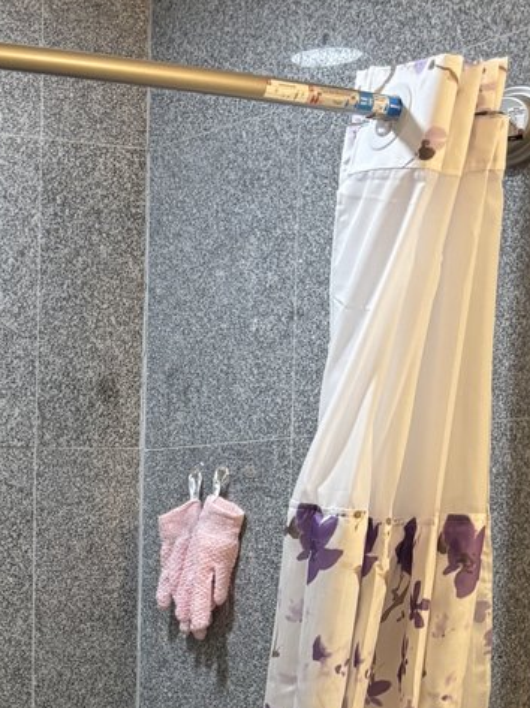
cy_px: 778
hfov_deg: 15.8
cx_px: -192
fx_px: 1799
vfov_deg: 21.2
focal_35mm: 88
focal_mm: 5.96
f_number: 1.6
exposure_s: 1/60
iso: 100
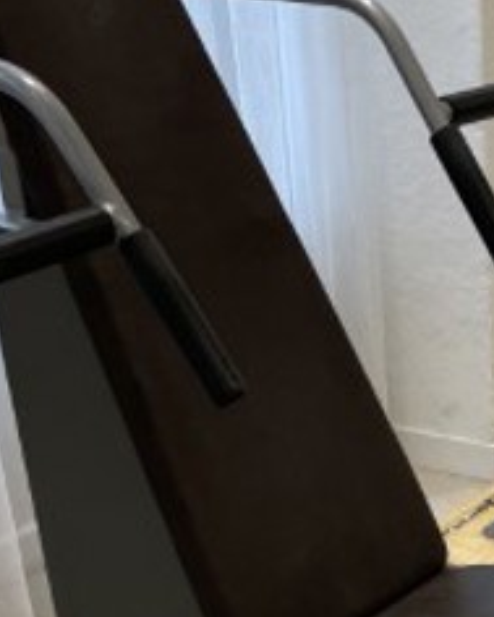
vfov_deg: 21.2
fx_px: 1571
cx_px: 554
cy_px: 656
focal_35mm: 86
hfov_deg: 17.2
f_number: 1.6
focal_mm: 4.2
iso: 80
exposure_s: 1/100
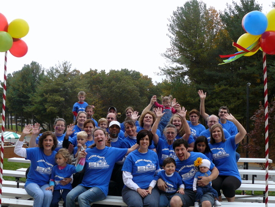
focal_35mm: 36
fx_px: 286
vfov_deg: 39.7
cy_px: 104
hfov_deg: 51.3
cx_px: 138
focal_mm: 6
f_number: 3.2
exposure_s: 1/100
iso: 100
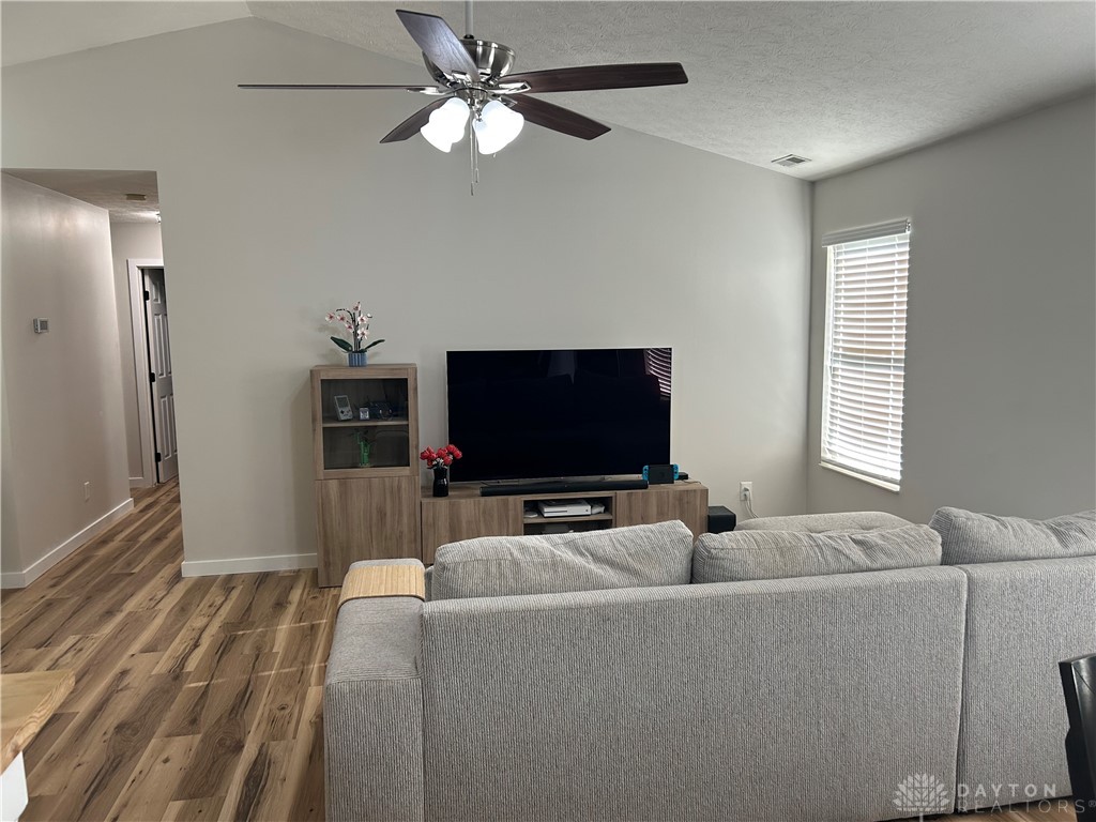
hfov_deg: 67.3
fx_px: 823
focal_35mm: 26
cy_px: 411
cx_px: 548
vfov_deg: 53.1
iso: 80
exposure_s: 1/120
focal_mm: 5.7
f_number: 1.5
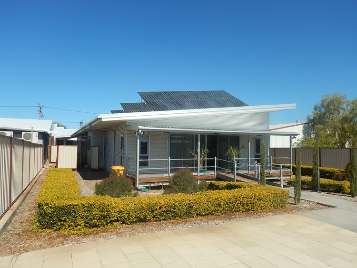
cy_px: 134
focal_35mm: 24
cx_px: 178
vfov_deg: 56.8
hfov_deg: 71.6
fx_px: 248
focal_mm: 4.3
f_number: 4.1
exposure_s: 1/1250
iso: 125
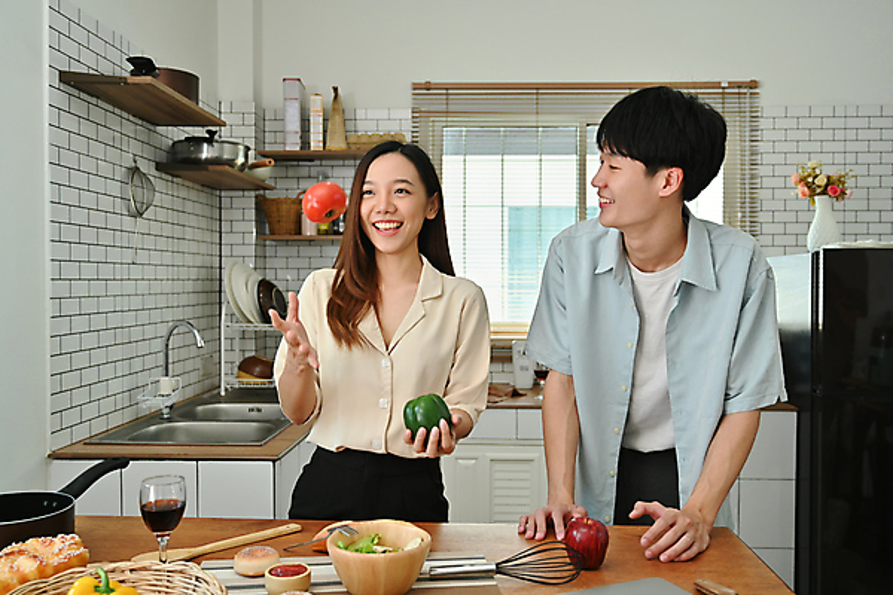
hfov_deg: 59.5
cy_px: 298
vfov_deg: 41.7
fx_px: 781
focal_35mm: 32
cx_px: 446
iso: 400
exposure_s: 1/400
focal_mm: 31.5
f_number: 4
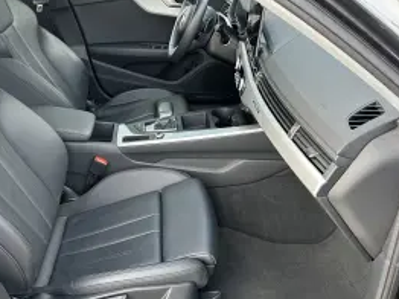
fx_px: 380
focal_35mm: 33
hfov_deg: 55.3
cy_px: 194
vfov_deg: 42.4
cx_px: 184
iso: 125
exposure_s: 1/121
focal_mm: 6.86
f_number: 1.78
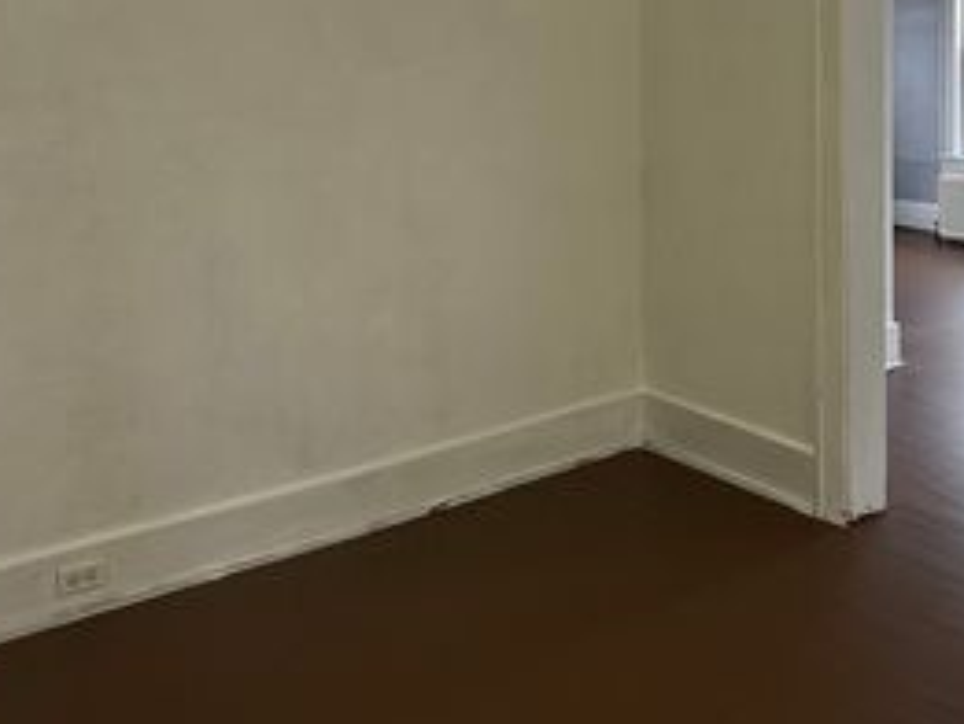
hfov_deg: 39.8
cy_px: 124
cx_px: 753
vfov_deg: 30.6
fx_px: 1282
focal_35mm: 46
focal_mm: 6.86
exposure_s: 1/121
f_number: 1.78
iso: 200
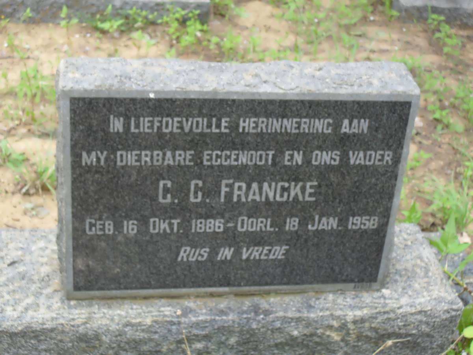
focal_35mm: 57
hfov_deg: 33.8
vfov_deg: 25.7
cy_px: 178
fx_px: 779
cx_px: 236
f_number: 4.3
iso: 100
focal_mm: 10.1
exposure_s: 1/90
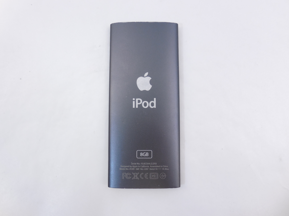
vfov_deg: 53.1
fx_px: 217
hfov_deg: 67.3
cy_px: 108
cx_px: 144
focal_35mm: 26
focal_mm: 4.6
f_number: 3.5
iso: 140
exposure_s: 1/30
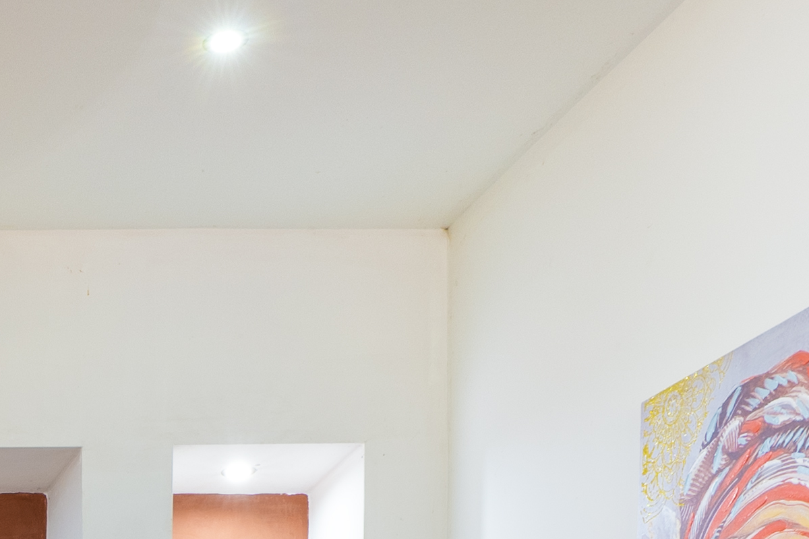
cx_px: -344
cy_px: 1098
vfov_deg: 14.2
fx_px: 1798
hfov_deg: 21.8
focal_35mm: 80
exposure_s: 1/1.25
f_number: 10
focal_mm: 16
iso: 200
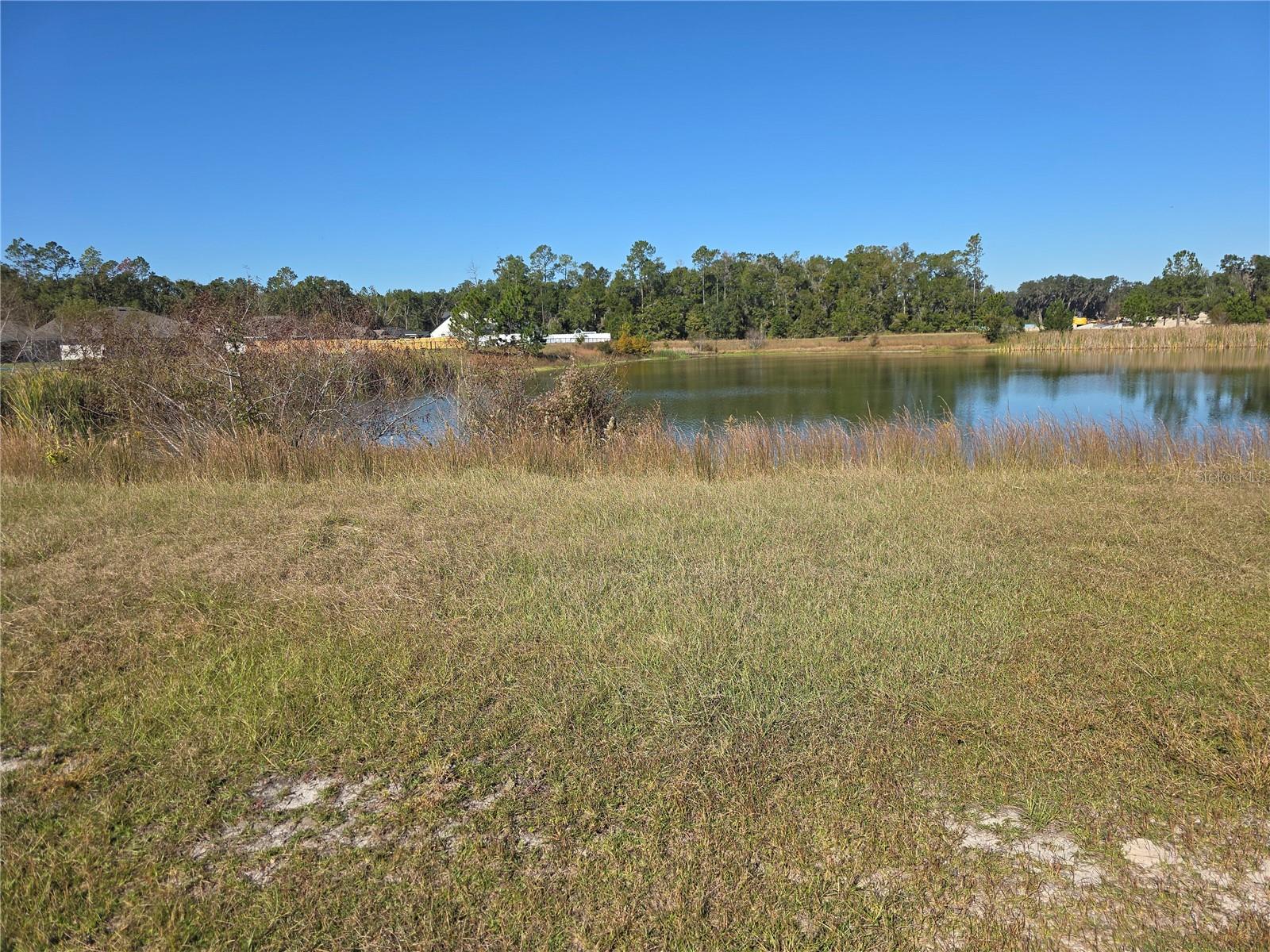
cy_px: 476
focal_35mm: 23
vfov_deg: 58.9
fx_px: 844
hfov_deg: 73.9
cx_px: 635
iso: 12
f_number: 1.7
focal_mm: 6.3
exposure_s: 1/919
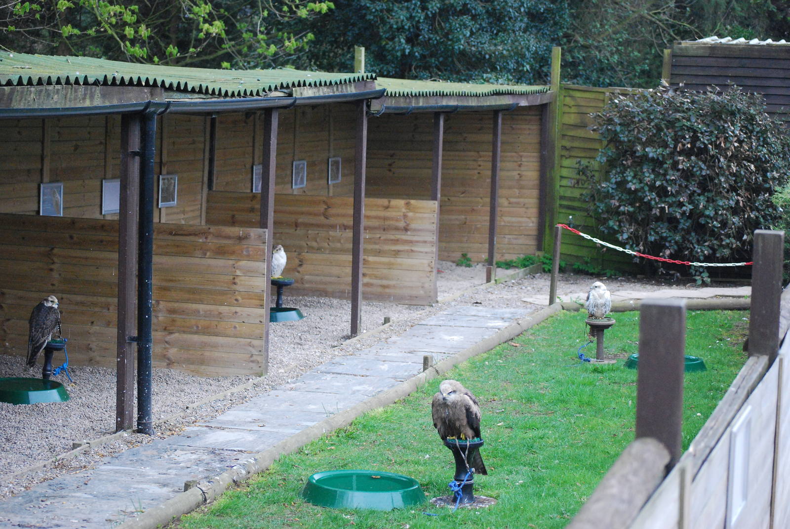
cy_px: 264
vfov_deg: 16.6
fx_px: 1813
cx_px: 395
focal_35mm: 82
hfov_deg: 24.6
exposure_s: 1/200
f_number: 4
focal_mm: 55
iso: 1600
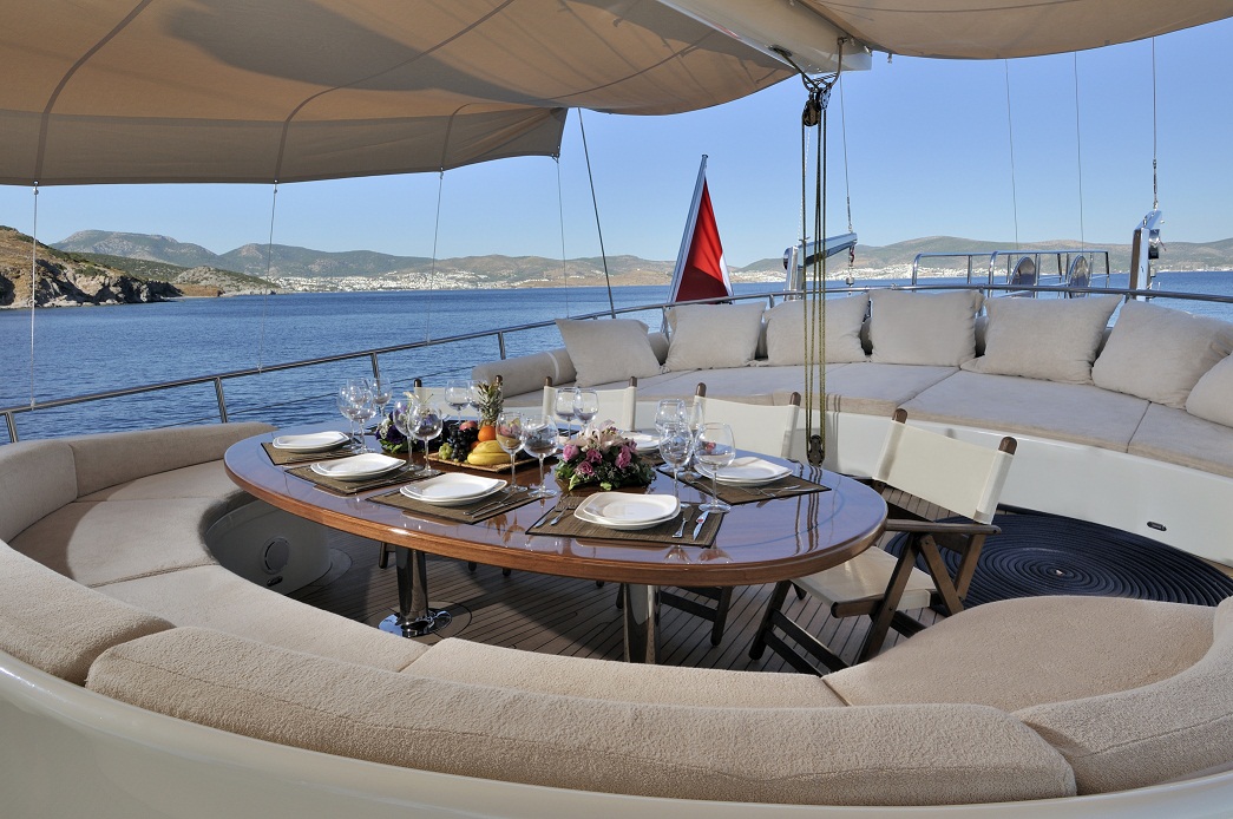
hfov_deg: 81.3
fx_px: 718
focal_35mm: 21
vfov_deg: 59.4
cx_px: 616
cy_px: 410
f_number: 11
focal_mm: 14
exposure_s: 1/200
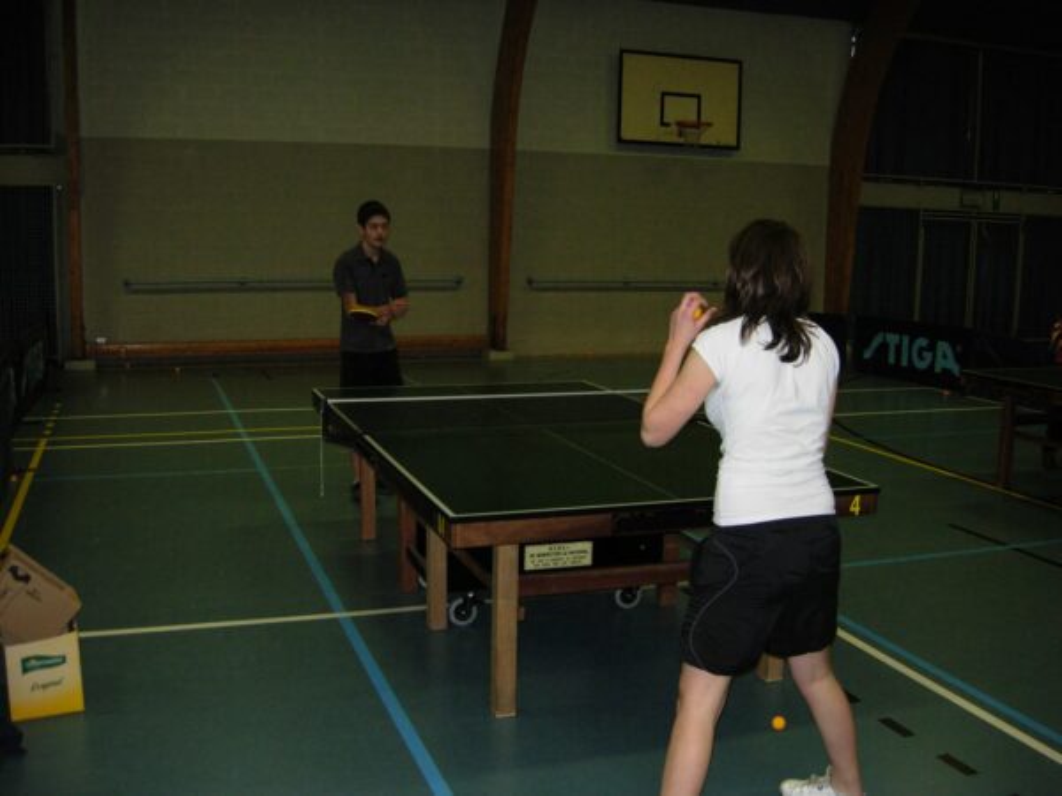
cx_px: 531
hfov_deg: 51.4
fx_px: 1104
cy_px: 398
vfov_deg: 39.7
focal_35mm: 36
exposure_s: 1/181
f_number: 2.7
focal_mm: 7.5
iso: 200
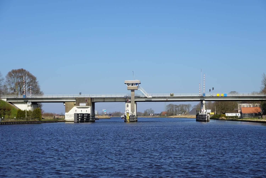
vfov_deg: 18.9
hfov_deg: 28.1
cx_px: 133
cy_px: 89
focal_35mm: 72
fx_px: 532
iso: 100
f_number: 5.6
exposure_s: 1/500
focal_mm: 26.37
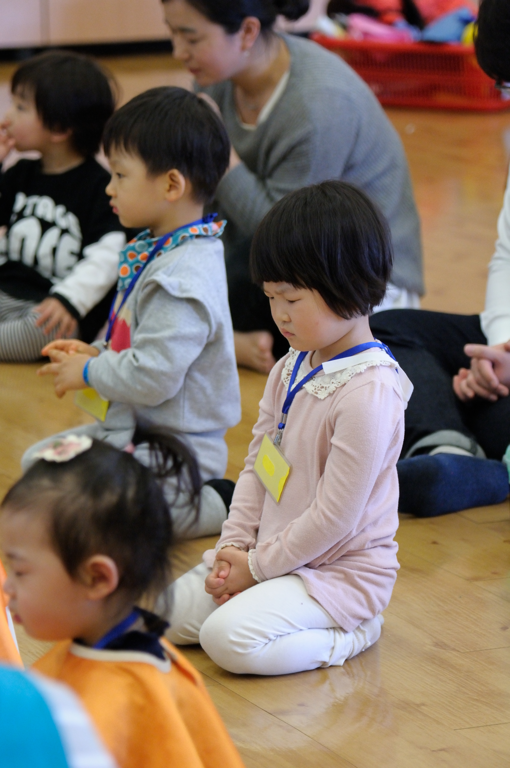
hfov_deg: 7.6
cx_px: 255
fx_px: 3835
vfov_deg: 11.4
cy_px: 384
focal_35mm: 180
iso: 1250
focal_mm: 120
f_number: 4
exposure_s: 1/60
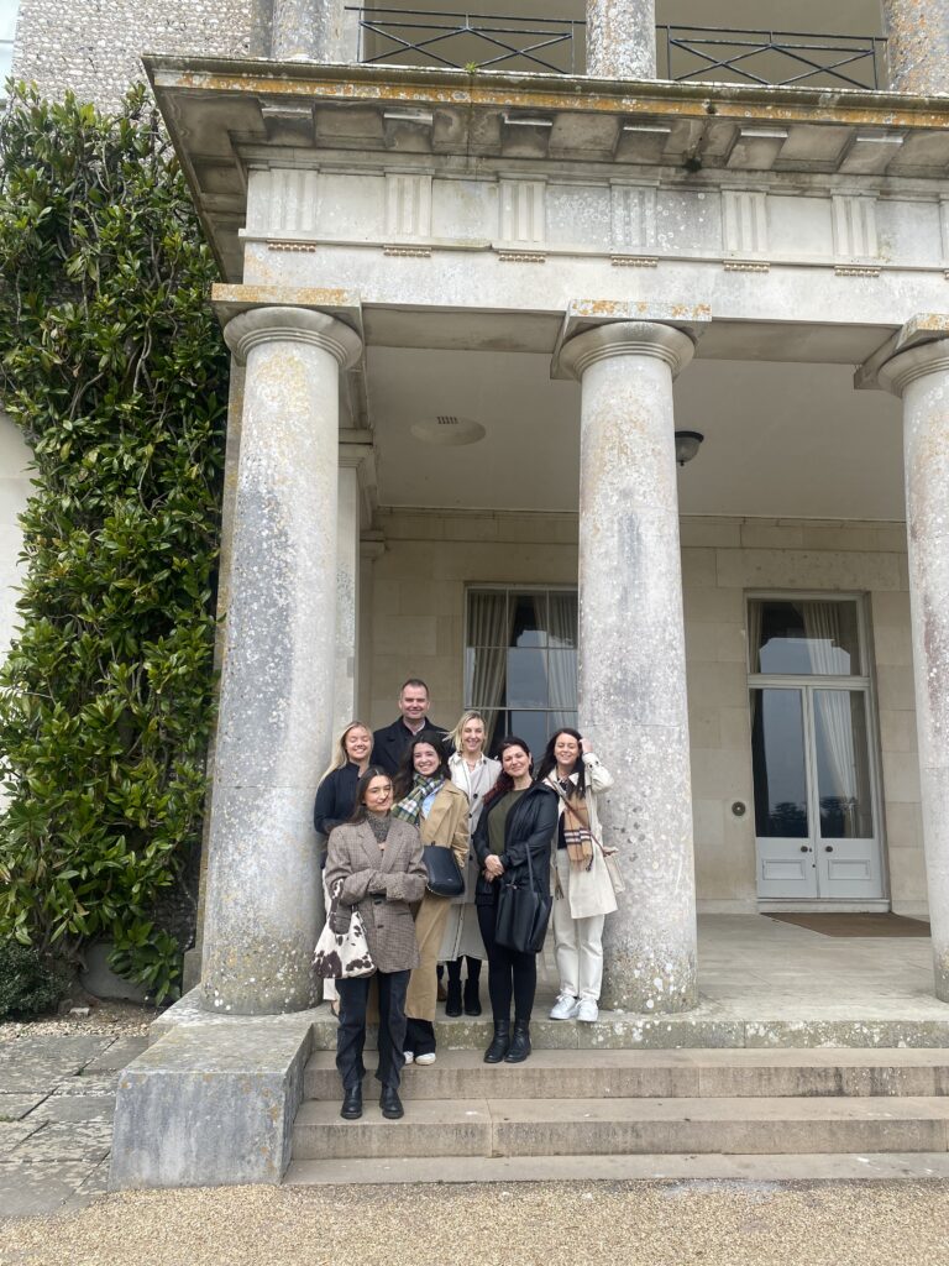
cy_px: 633
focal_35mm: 26
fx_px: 950
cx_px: 474
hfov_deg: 53.1
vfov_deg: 67.3
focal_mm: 4.25
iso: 32
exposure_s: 1/767
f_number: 1.8
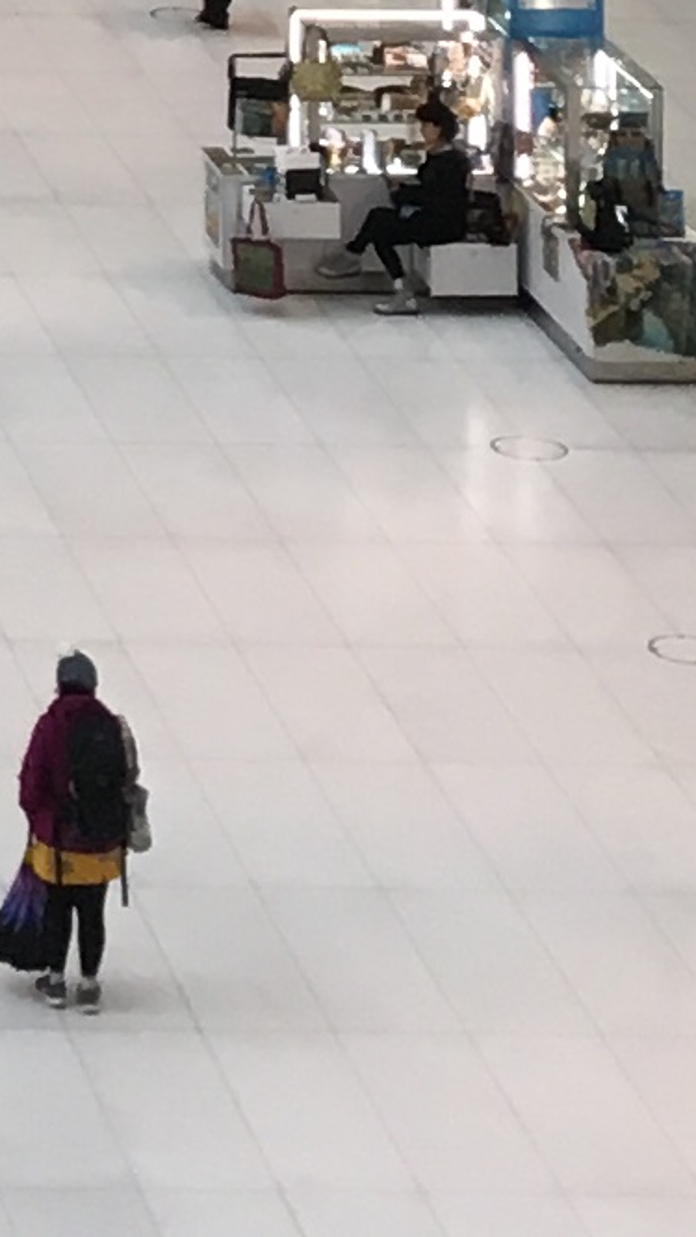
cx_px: -1108
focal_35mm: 191
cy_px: -1500
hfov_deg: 6.0
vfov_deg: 10.1
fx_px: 6269
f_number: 2.2
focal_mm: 4.15
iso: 25
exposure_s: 1/40
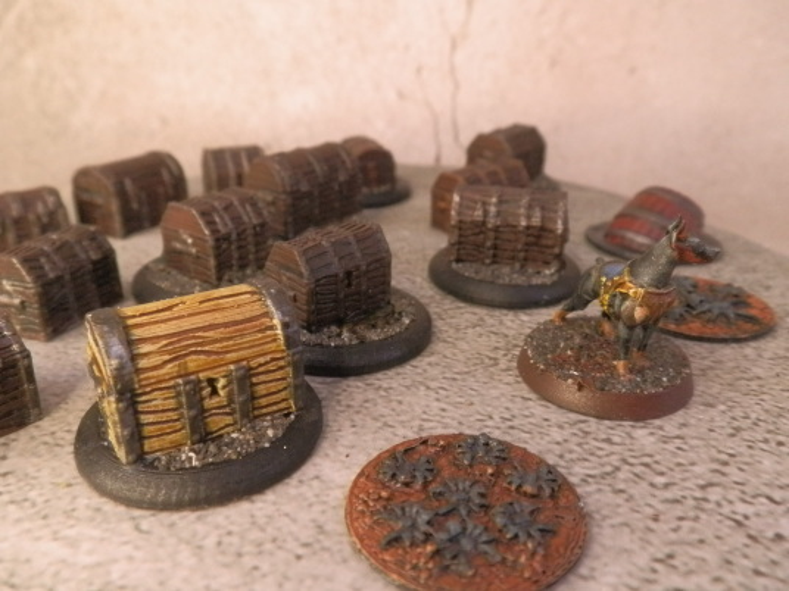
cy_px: 296
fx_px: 638
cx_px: 394
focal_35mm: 28
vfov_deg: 49.7
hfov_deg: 63.4
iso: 400
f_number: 3.1
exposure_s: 1/80
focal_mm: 5
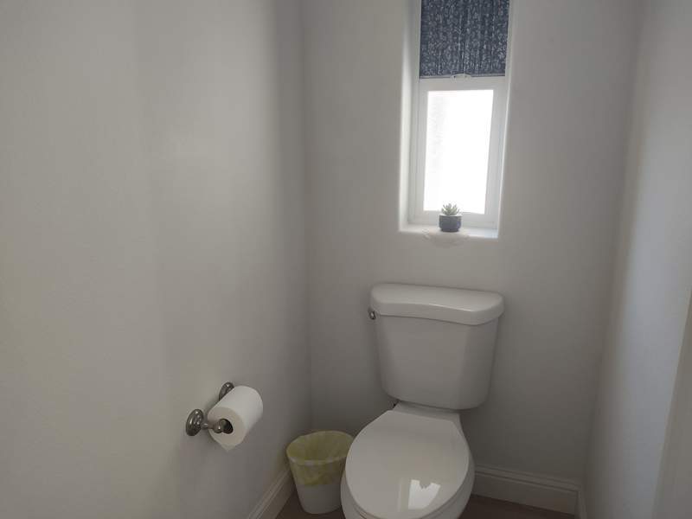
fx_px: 500
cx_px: 346
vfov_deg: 54.9
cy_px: 260
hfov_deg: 69.4
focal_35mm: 25
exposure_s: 1/120
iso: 162
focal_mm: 4.15
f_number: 1.5
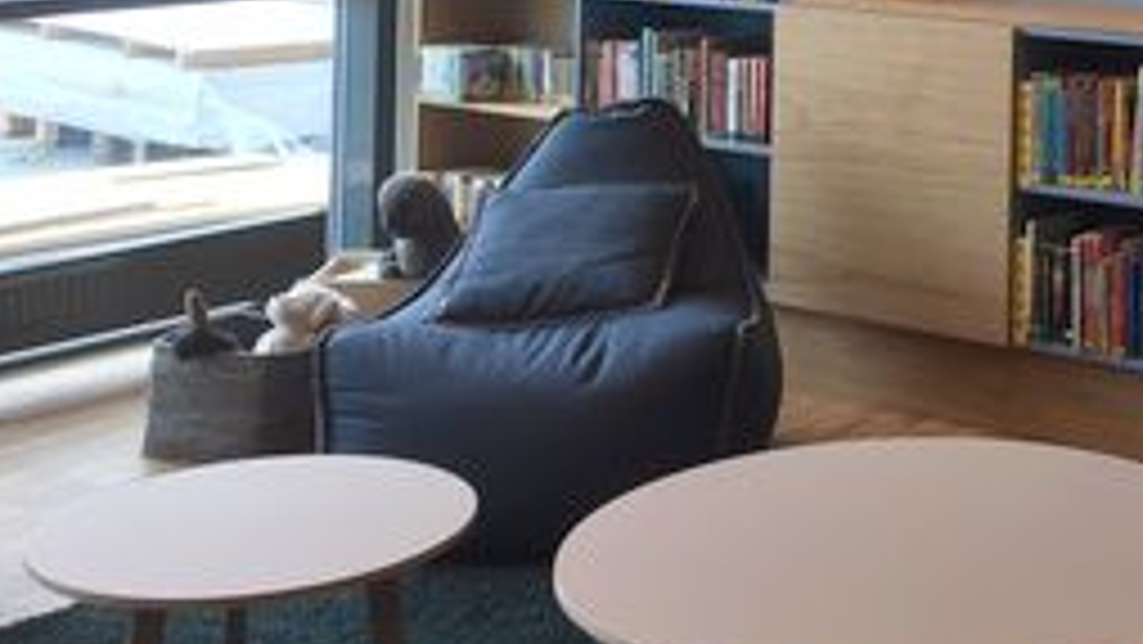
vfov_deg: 16.6
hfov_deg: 28.8
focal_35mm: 69
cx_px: 1127
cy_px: -158
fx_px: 2092
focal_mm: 4.15
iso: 32
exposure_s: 1/50
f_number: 2.2
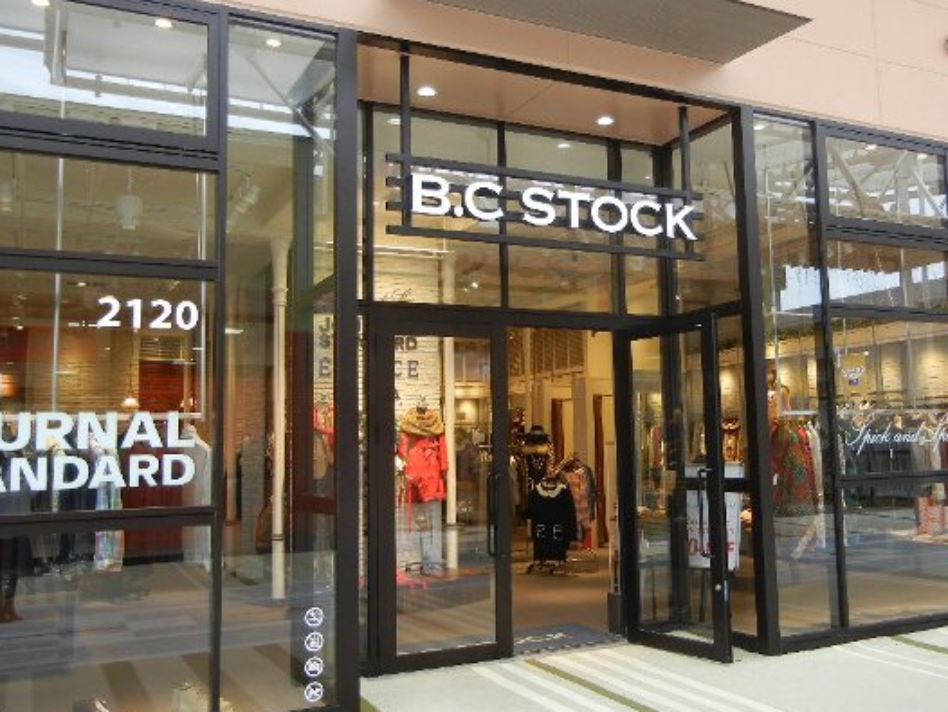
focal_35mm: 35
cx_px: 533
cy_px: 343
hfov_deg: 52.5
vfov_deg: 40.7
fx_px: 959
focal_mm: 5.4
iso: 160
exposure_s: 1/61.8
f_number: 3.5
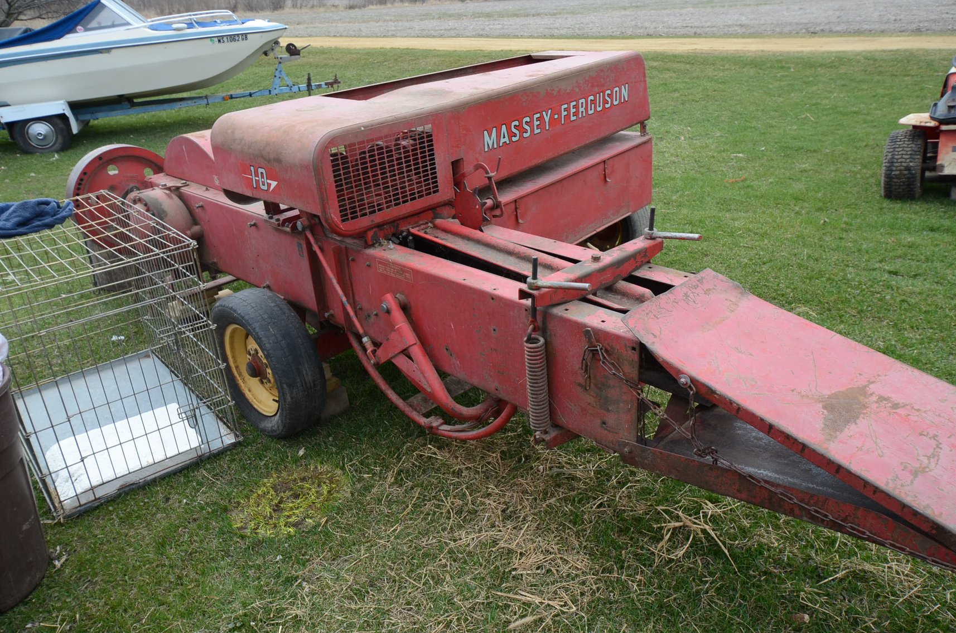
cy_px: 316
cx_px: 478
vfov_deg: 45.5
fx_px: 755
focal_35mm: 28
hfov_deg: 64.7
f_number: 7.1
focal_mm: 19
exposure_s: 1/200
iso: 250
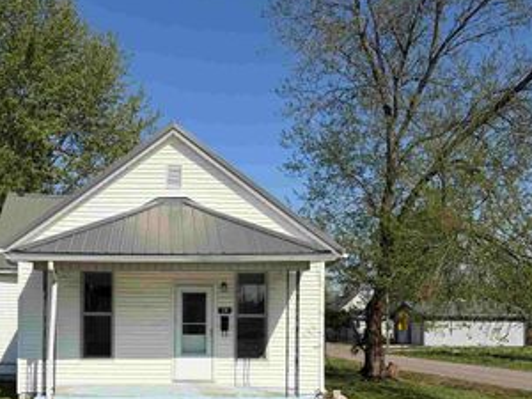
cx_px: 186
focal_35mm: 40
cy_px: 322
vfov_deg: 34.8
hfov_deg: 46.2
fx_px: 615
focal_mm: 6.76
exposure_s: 1/7353
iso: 80
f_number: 1.78
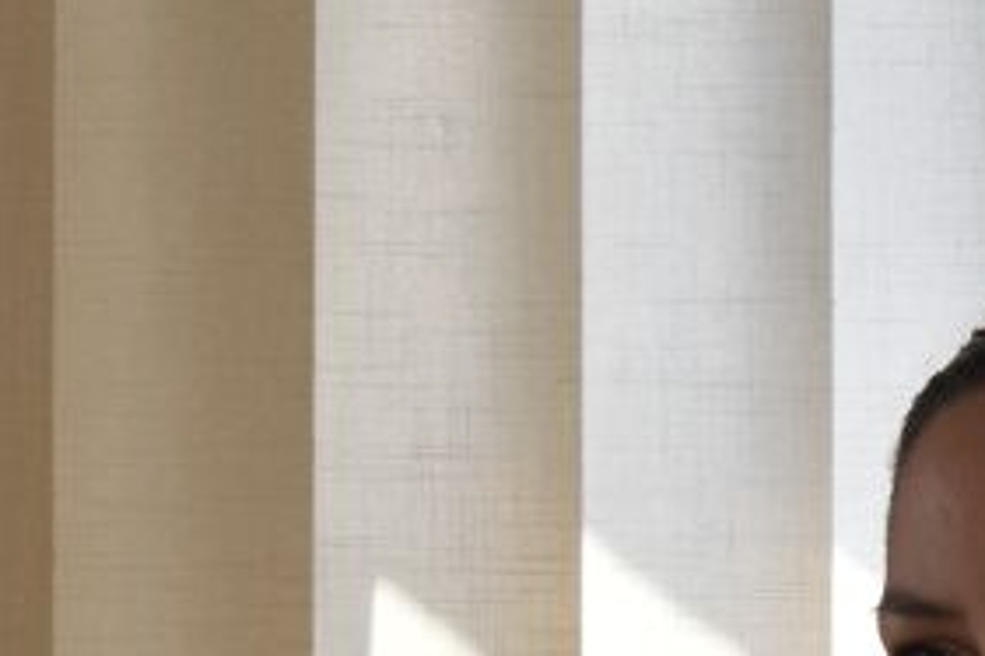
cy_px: 903
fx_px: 12848
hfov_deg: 4.4
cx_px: 1595
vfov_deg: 2.9
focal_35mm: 470
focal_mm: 55
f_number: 5.6
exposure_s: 1/200
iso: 125
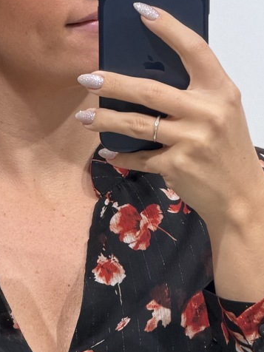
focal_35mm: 300
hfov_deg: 5.0
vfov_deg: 6.5
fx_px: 3051
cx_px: 38
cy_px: 518
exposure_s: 1/100
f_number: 2.8
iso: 250
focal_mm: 16.89
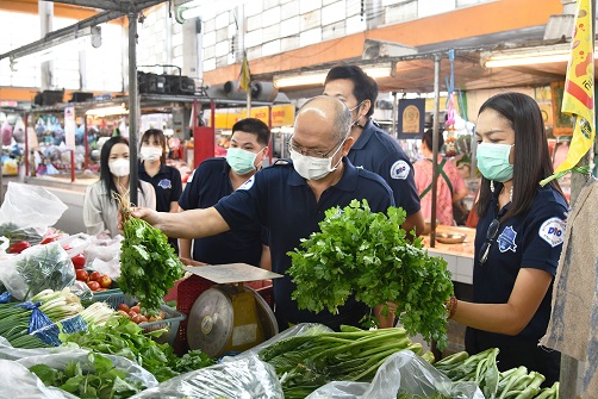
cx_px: 299
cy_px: 200
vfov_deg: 36.9
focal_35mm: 36
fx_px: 598
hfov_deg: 53.1
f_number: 4
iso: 1100
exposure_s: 1/125
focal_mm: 24
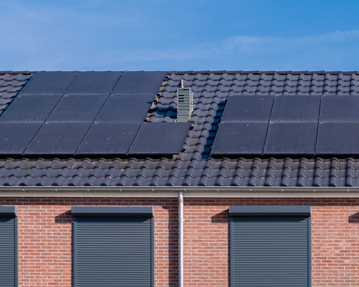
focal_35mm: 91
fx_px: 967
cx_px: 262
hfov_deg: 20.9
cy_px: 172
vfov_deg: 16.9
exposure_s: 1/640
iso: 320
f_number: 5.6
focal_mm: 22.7
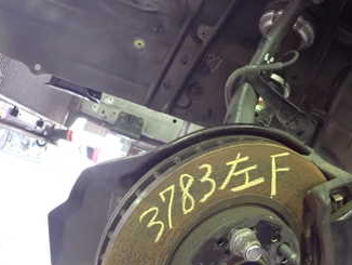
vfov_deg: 31.5
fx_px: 468
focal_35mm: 46
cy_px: 157
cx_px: 214
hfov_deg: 41.0
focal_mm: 4.5
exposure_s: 1/80
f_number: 2
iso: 1250
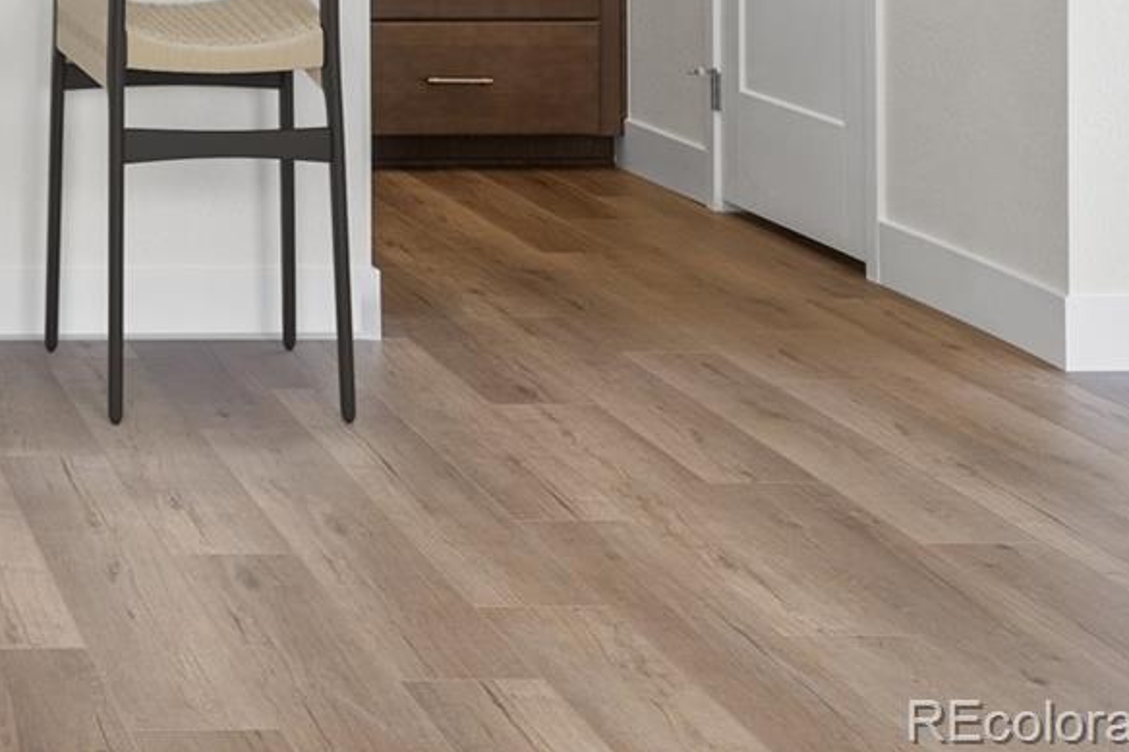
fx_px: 2708
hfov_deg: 21.4
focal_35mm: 86
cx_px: -327
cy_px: -269
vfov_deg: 15.0
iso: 160
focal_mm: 31.5
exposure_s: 1/80
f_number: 8
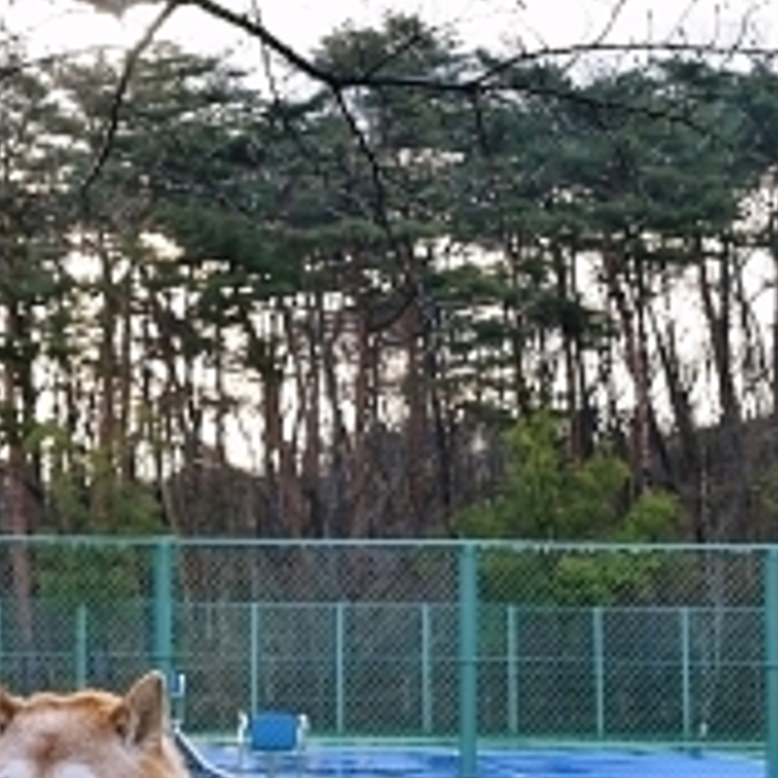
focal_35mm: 96
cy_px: 396
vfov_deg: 18.1
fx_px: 2441
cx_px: 56
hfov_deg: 17.8
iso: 160
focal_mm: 26
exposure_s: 1/160
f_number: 6.3
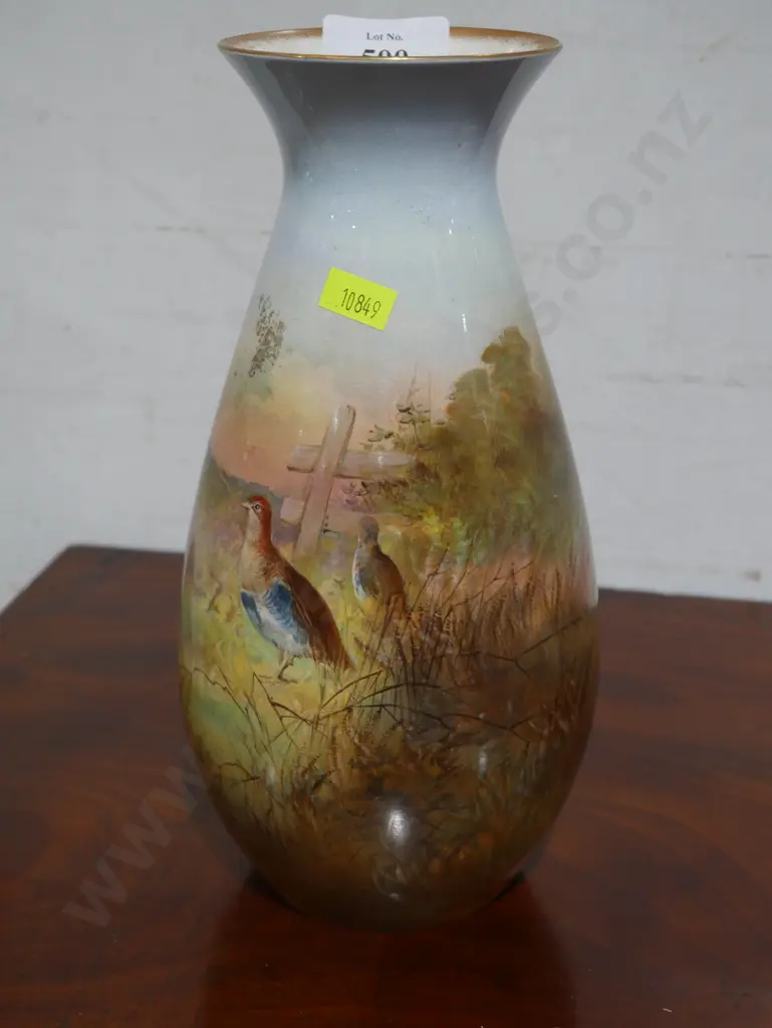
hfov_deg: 27.1
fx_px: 1604
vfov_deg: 35.5
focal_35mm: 54
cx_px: 386
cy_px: 514
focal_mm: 27
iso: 500
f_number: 5.3
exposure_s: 1/60
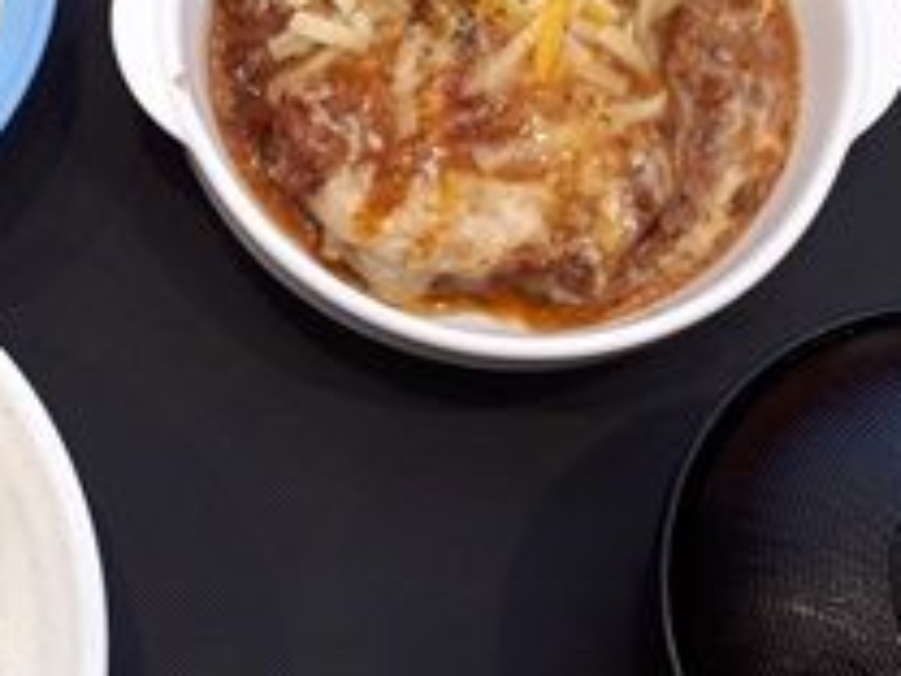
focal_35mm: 52
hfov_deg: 35.4
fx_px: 1353
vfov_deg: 27.9
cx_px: 160
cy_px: 225
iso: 129
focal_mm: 3.6
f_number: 1.9
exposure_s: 1/50
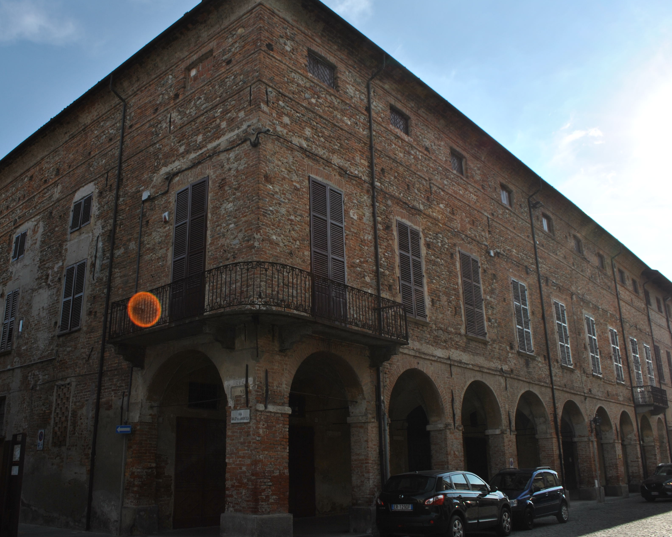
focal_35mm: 31
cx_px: 295
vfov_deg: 47.1
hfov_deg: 57.0
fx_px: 617
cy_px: 263
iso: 100
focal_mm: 18
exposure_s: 1/400
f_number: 10
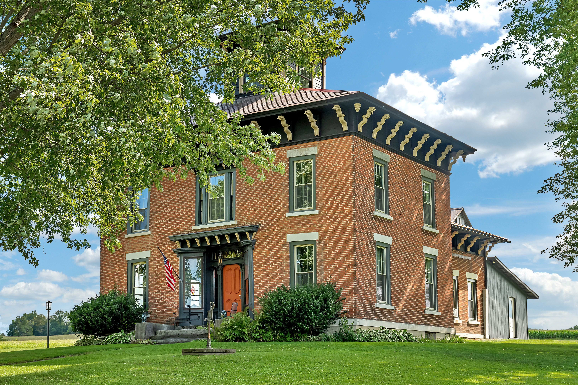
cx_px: 289
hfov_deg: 35.6
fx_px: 899
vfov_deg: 24.2
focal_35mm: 56
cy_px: 192
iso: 800
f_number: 9
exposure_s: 1/250
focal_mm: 56
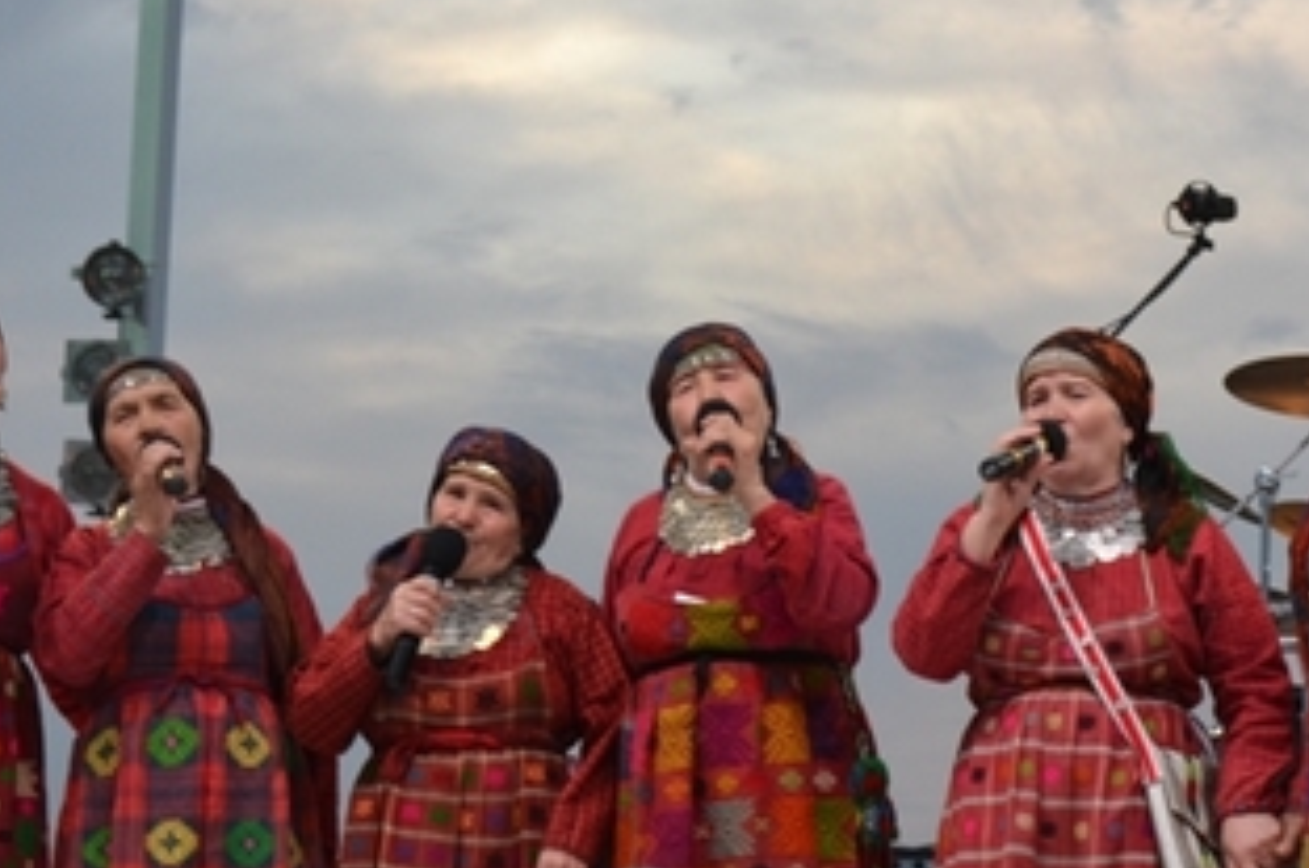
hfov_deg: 19.6
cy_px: 241
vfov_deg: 13.1
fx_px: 3776
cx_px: 889
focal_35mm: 104
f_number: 5.3
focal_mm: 36
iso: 400
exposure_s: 1/125
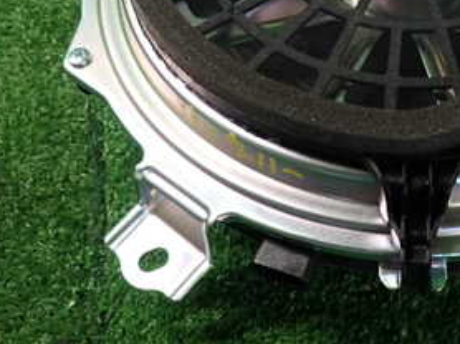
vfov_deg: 26.4
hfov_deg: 34.5
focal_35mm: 54
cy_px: 56
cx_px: 369
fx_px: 717
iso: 250
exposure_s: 1/30
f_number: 2
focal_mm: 4.5
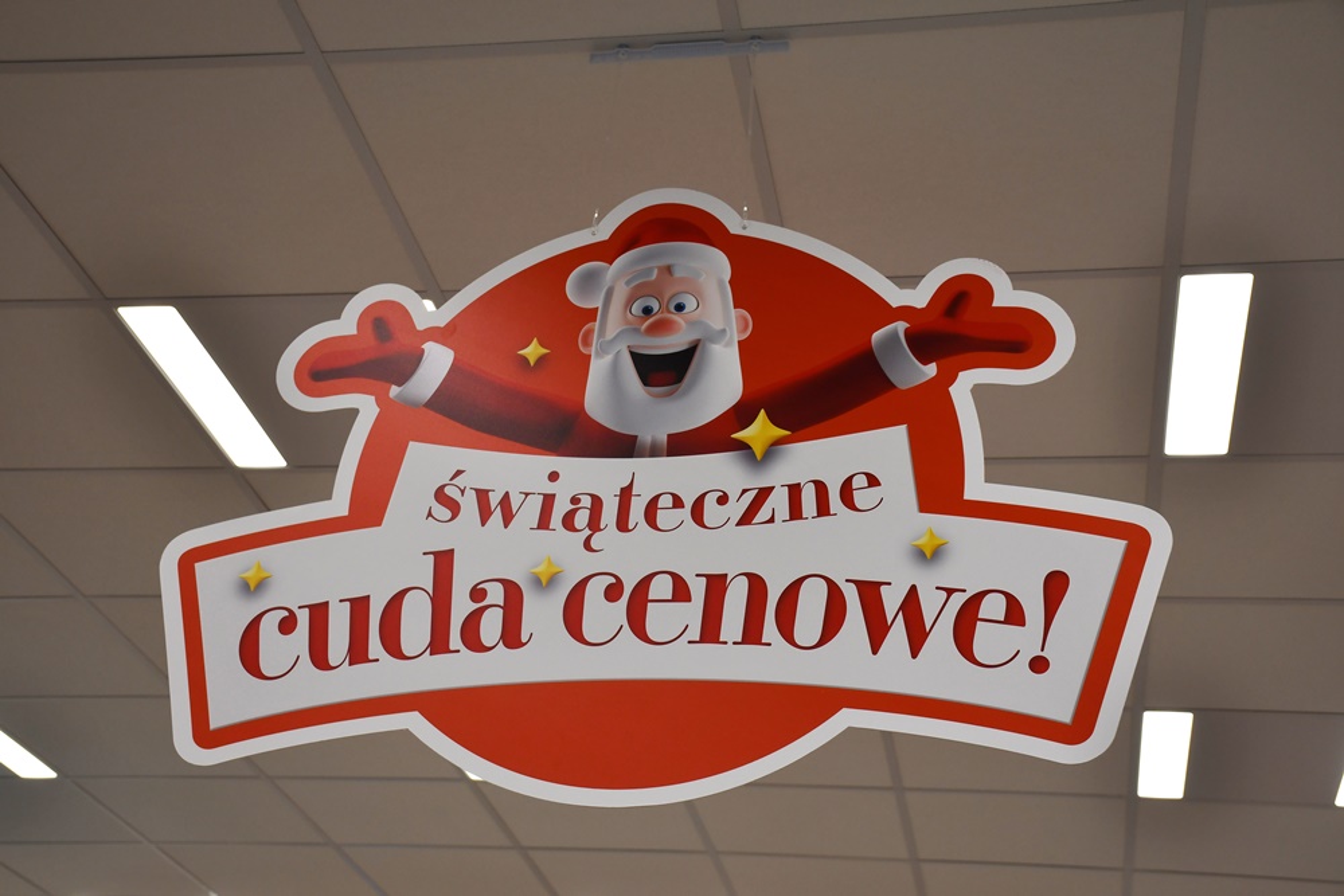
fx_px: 1941
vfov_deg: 26.0
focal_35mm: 52
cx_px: 672
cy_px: 448
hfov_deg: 38.2
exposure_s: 1/250
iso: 400
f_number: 5
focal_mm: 35
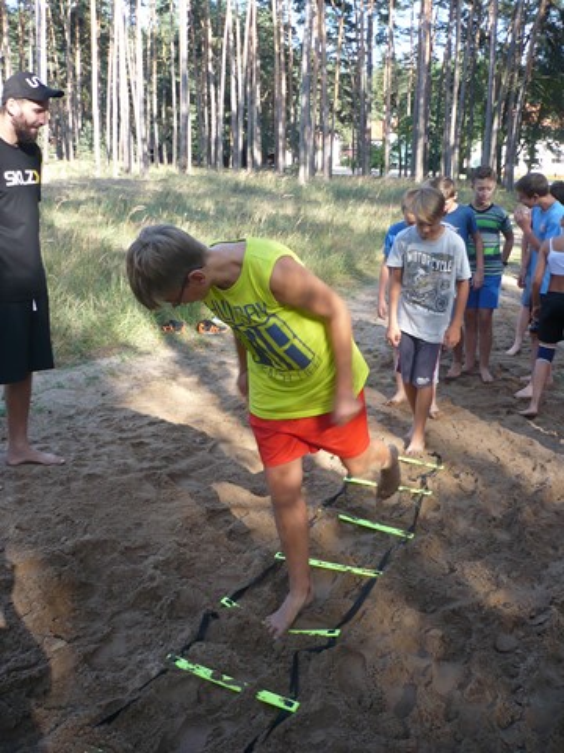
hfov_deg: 40.7
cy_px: 376
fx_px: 760
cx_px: 282
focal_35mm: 35
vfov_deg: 52.6
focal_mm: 5.8
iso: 100
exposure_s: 1/200
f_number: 2.8
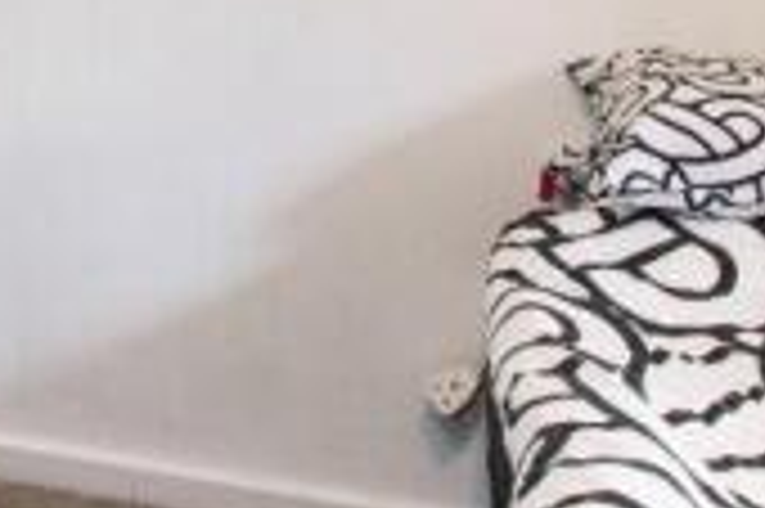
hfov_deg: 31.5
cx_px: -27
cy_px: -119
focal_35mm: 58
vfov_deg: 21.5
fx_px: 1231
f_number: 8
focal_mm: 10
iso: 320
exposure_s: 1/5
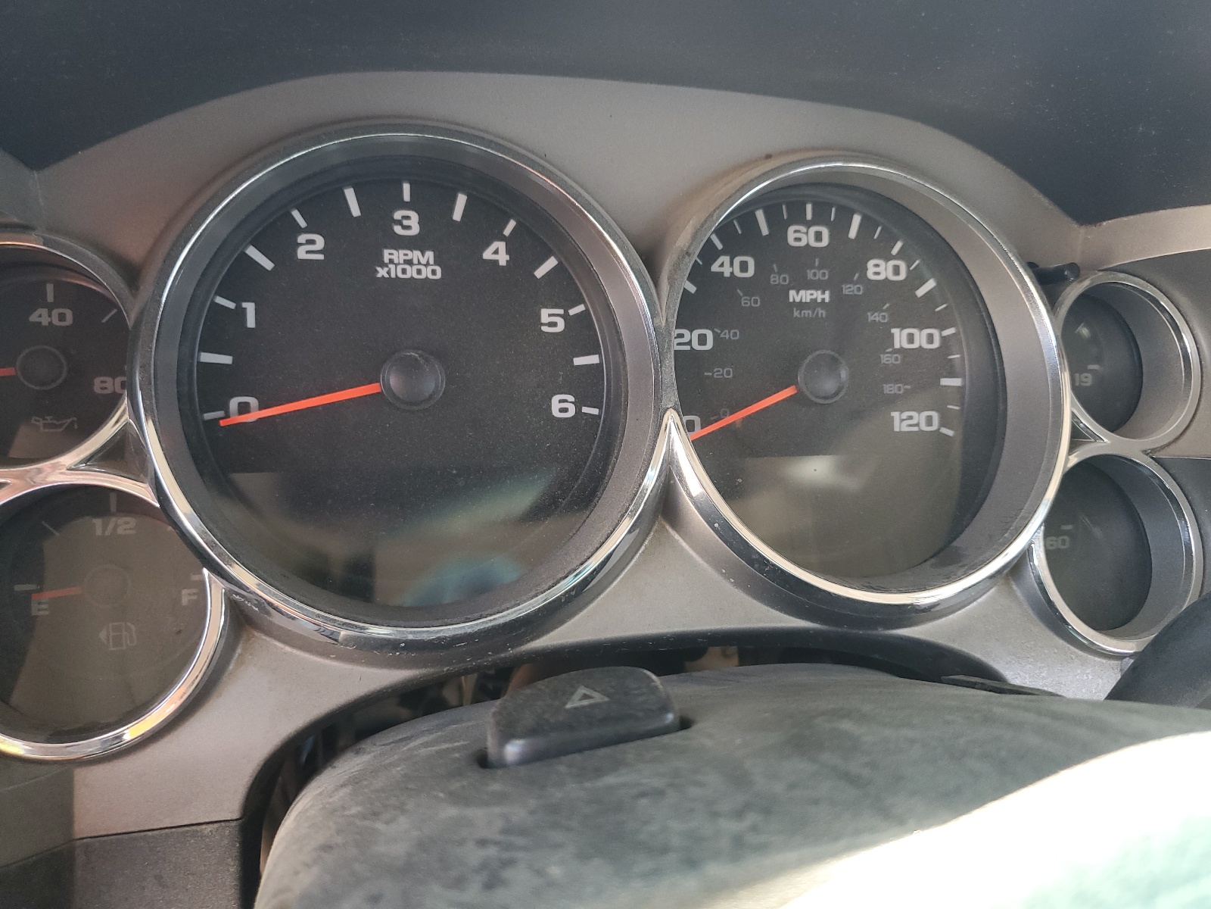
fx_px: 910
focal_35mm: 26
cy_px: 454
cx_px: 606
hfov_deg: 67.3
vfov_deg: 53.1
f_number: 1.5
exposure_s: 1/120
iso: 80
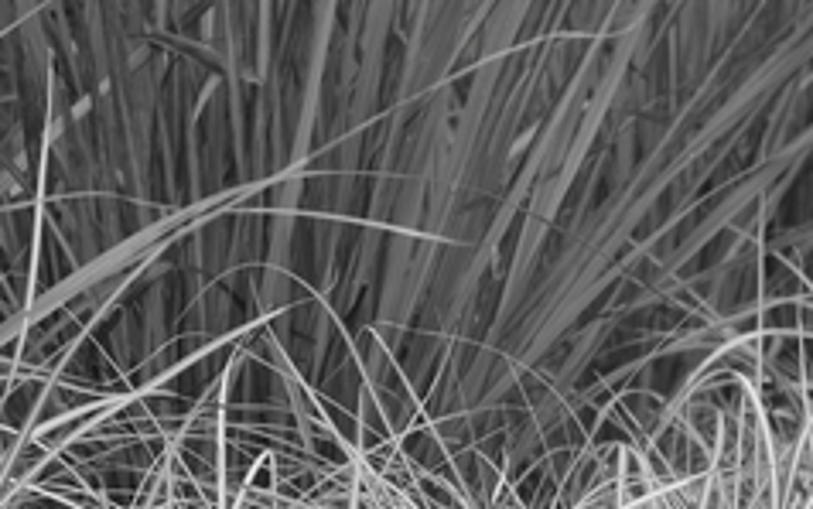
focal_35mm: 225
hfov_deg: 9.1
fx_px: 4988
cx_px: -314
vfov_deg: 5.8
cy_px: 152
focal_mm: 48
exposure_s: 1/250
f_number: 8
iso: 250
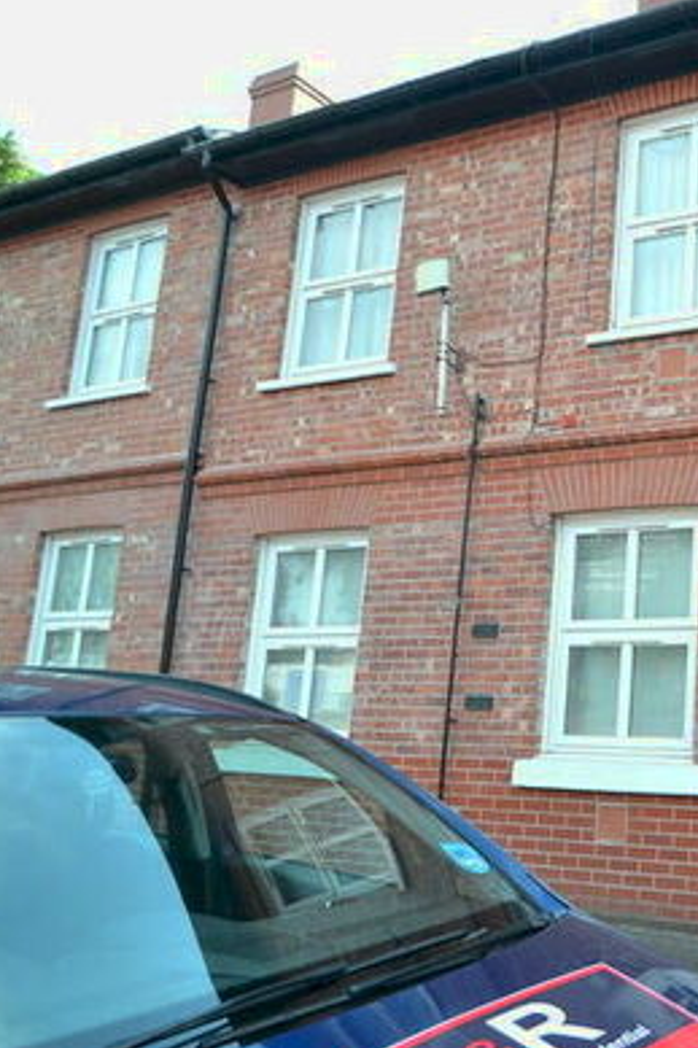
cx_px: 930
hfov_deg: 33.4
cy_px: 552
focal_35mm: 27
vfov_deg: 67.4
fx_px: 786
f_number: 3.5
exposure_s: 1/640
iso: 400
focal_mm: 10
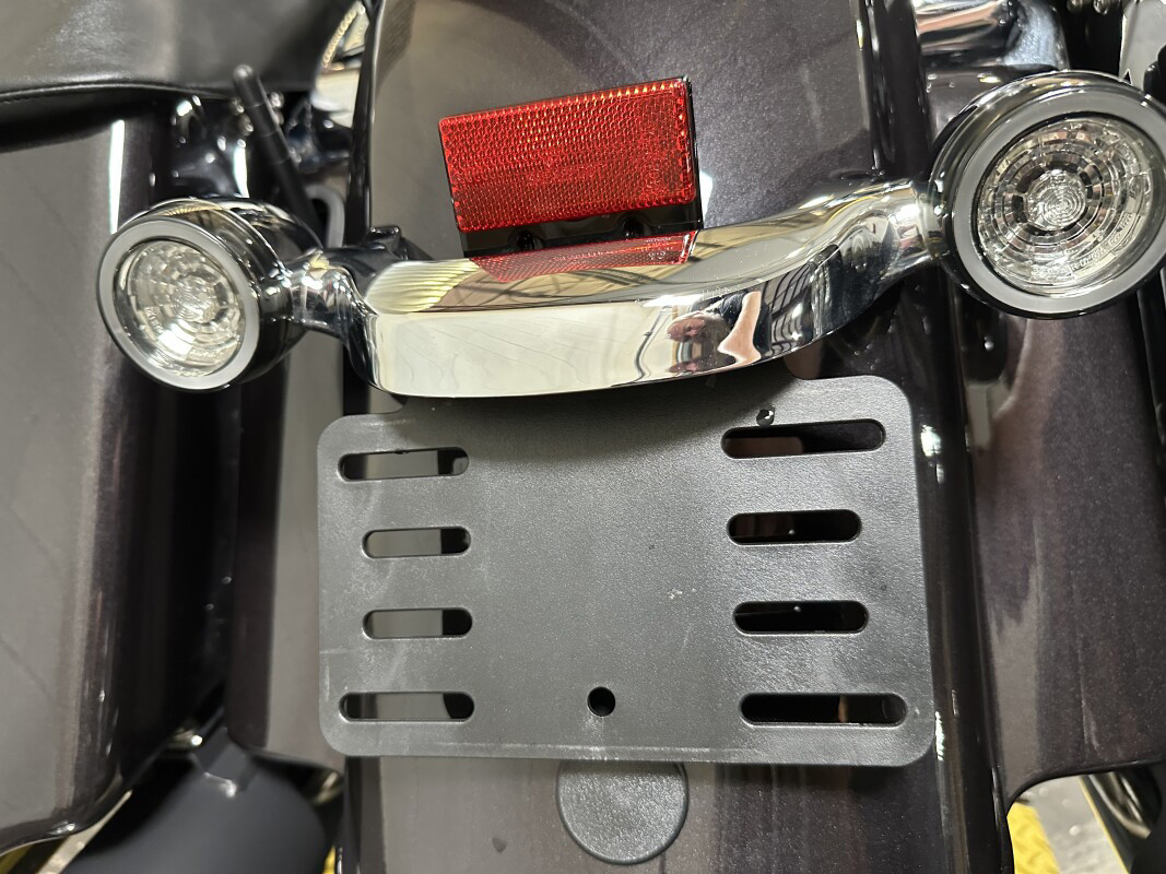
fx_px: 808
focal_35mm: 24
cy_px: 437
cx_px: 583
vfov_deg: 56.8
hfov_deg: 71.6
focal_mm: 6.86
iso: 640
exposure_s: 1/60
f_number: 1.78
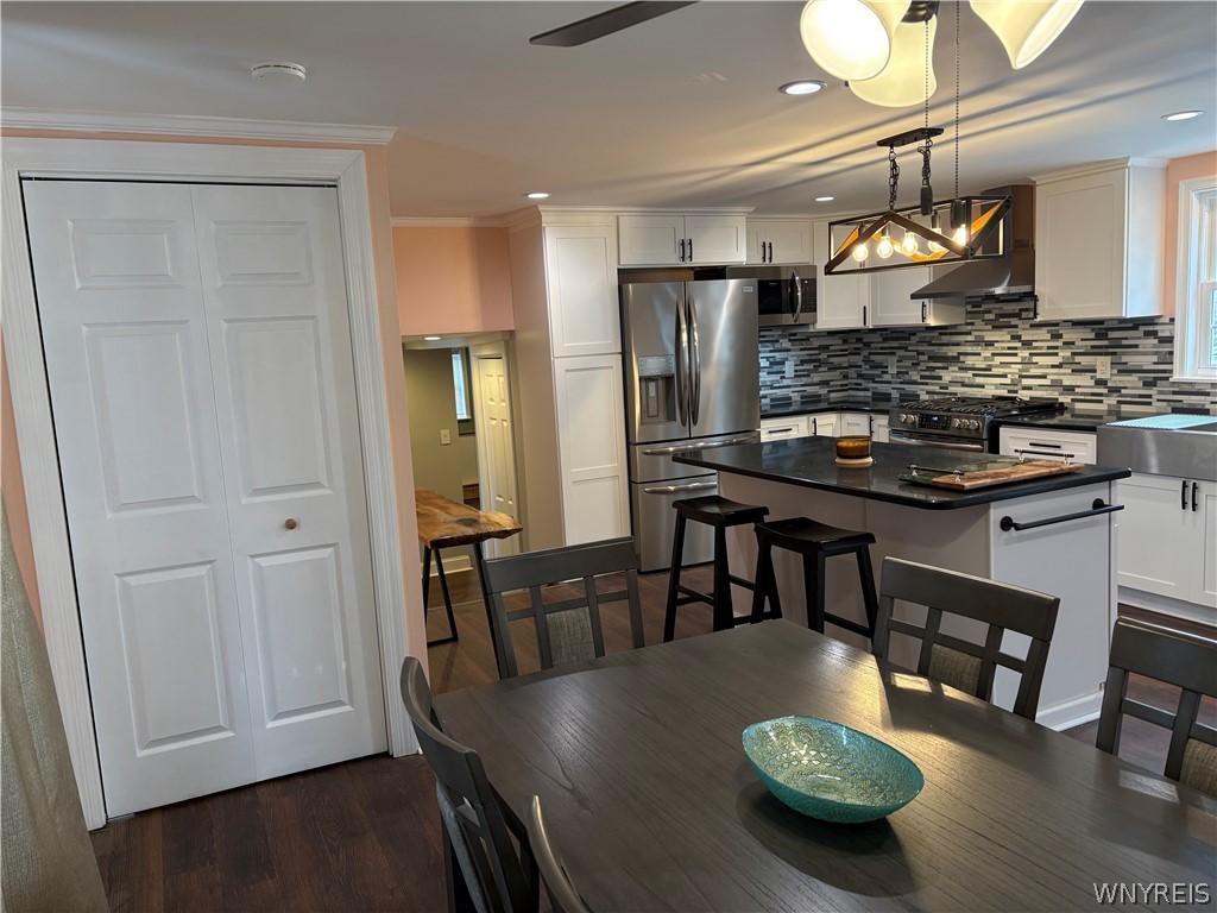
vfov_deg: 53.1
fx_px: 914
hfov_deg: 67.3
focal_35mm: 26
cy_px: 456
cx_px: 608
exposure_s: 1/120
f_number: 1.6
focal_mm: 5.96
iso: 125
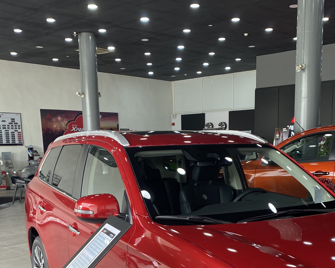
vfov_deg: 31.6
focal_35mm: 46
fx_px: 456
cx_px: 180
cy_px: 226
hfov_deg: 40.3
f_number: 1.8
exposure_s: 1/100
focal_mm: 4.25
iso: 100
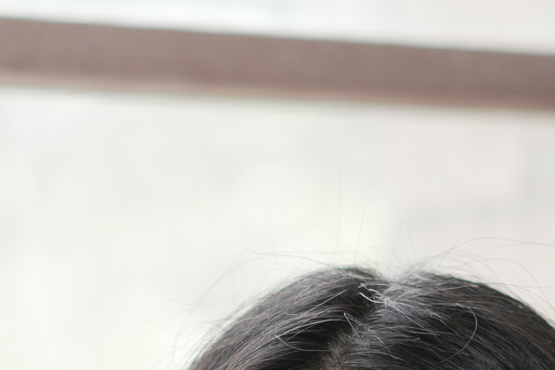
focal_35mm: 320
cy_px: 1099
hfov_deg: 6.4
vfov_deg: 4.2
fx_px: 4933
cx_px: 168
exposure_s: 1/250
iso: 200
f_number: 1.4
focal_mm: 50
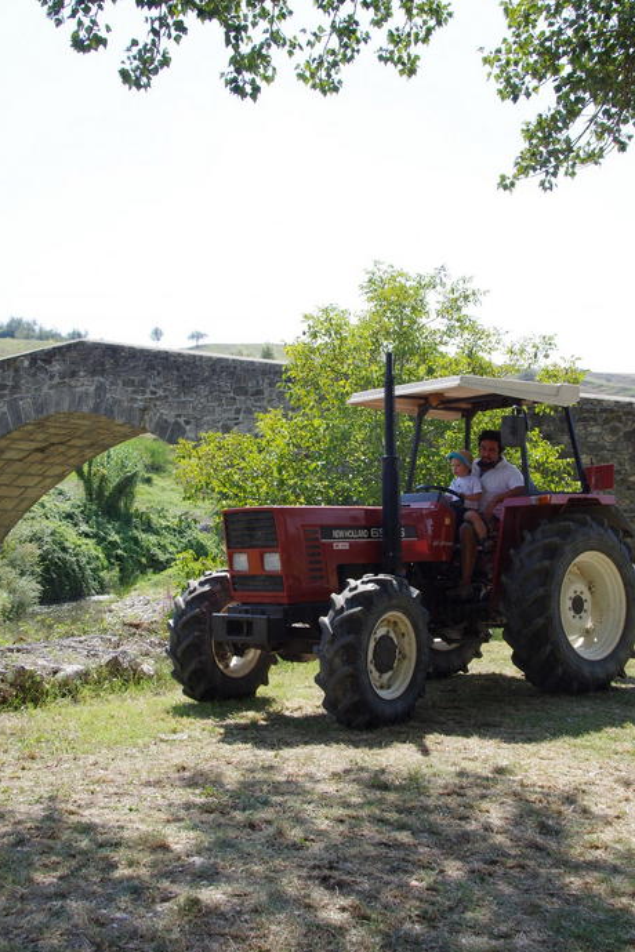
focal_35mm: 50
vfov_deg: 39.6
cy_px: 473
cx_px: 341
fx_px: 1323
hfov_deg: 27.0
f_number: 9
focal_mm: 31
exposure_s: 1/160
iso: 320
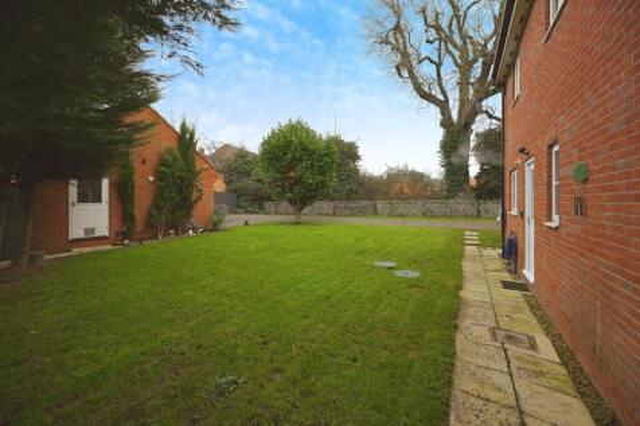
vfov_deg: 81.2
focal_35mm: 14
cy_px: 213
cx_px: 320
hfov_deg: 104.3
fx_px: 249
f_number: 5
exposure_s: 1/100
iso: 100
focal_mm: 14
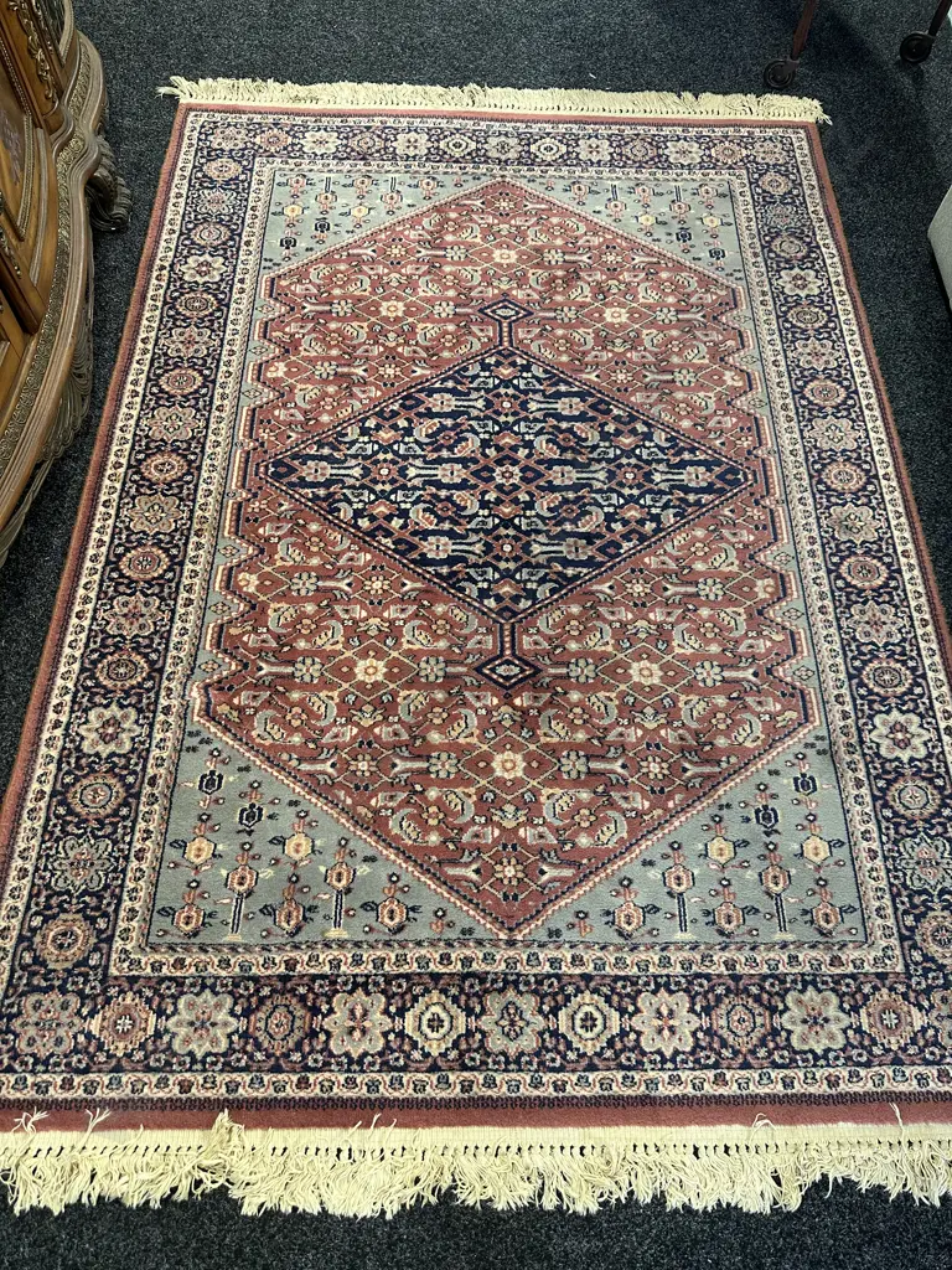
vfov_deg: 71.6
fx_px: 880
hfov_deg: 56.8
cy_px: 635
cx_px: 476
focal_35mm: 24
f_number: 1.78
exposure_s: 1/50
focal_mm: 6.86
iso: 250
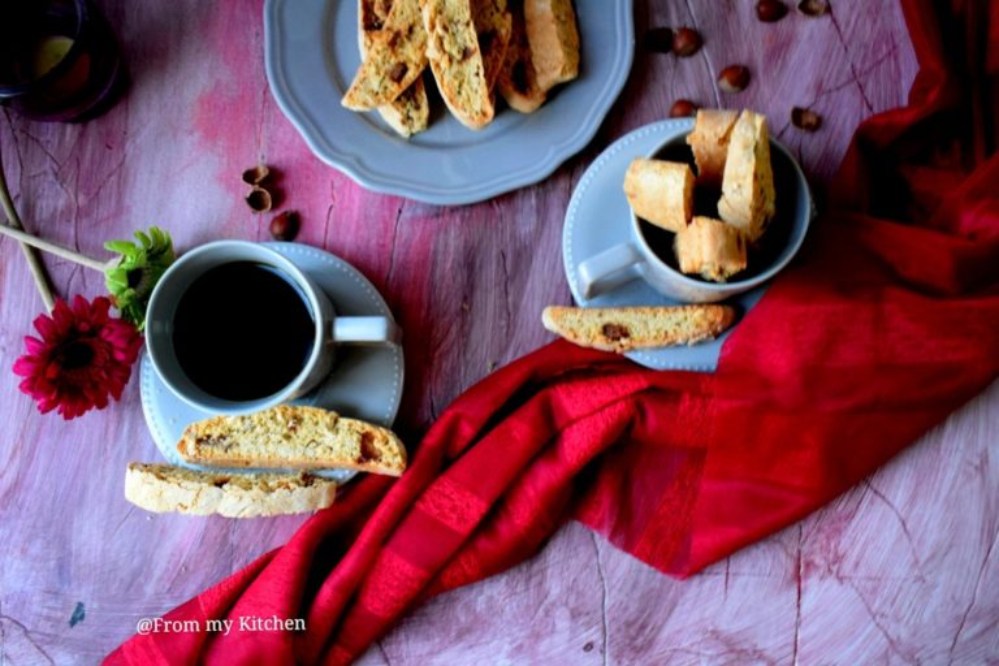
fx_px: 957
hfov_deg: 55.1
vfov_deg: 38.4
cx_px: 500
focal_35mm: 34
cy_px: 333
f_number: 3.8
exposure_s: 1/8
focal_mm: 23
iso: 3200
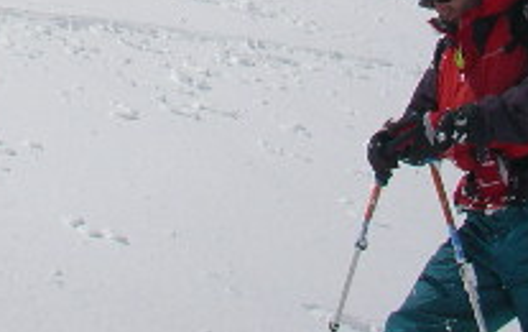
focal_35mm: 121
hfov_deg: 16.9
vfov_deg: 10.5
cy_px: -179
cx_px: 8
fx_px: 1744
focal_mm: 5.7
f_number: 6.9
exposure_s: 1/2000
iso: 50
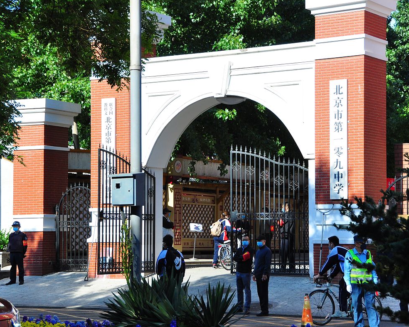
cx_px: 204
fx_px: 1162
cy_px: 165
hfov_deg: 20.0
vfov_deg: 16.0
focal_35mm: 96
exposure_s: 1/800
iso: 400
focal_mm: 56
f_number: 7.1
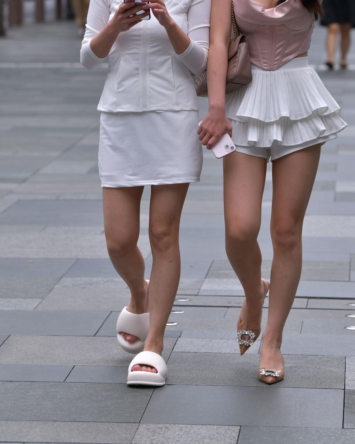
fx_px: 2443
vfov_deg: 10.4
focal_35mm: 186
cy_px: 142
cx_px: 228
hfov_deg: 8.3
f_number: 4.5
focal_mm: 120
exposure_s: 1/640
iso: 220
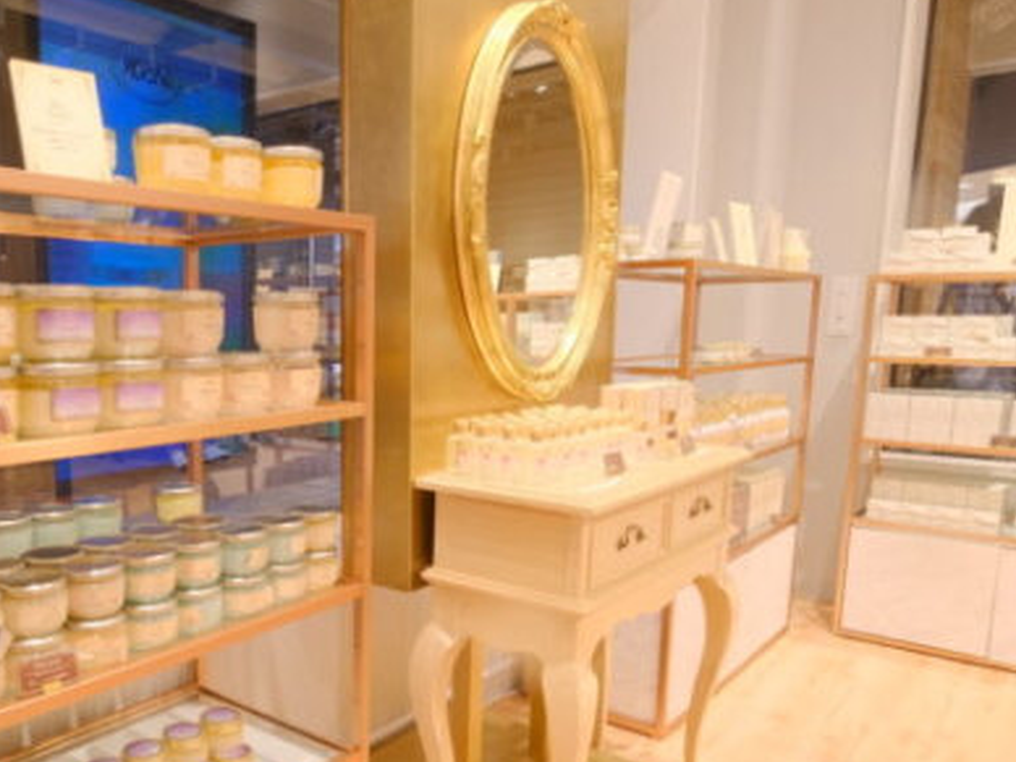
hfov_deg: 59.4
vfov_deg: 47.8
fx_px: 851
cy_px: 474
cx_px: 297
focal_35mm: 29
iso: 640
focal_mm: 10
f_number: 6.4
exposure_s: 1/14
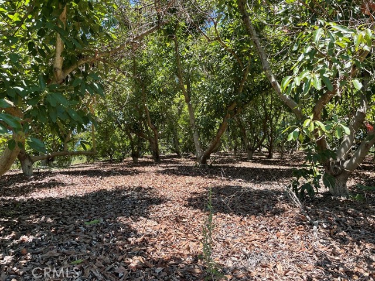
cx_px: 188
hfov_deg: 67.3
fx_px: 282
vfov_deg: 53.1
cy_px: 140
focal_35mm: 26
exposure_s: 1/682
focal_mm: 4.2
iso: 32
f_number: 1.6
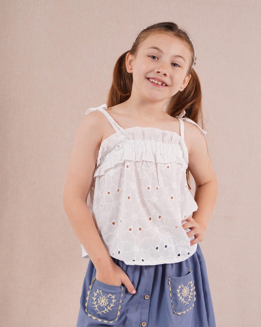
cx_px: 130
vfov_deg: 22.5
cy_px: 181
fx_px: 821
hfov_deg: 18.1
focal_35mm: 85
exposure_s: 1/160
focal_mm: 50
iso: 250
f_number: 5.6
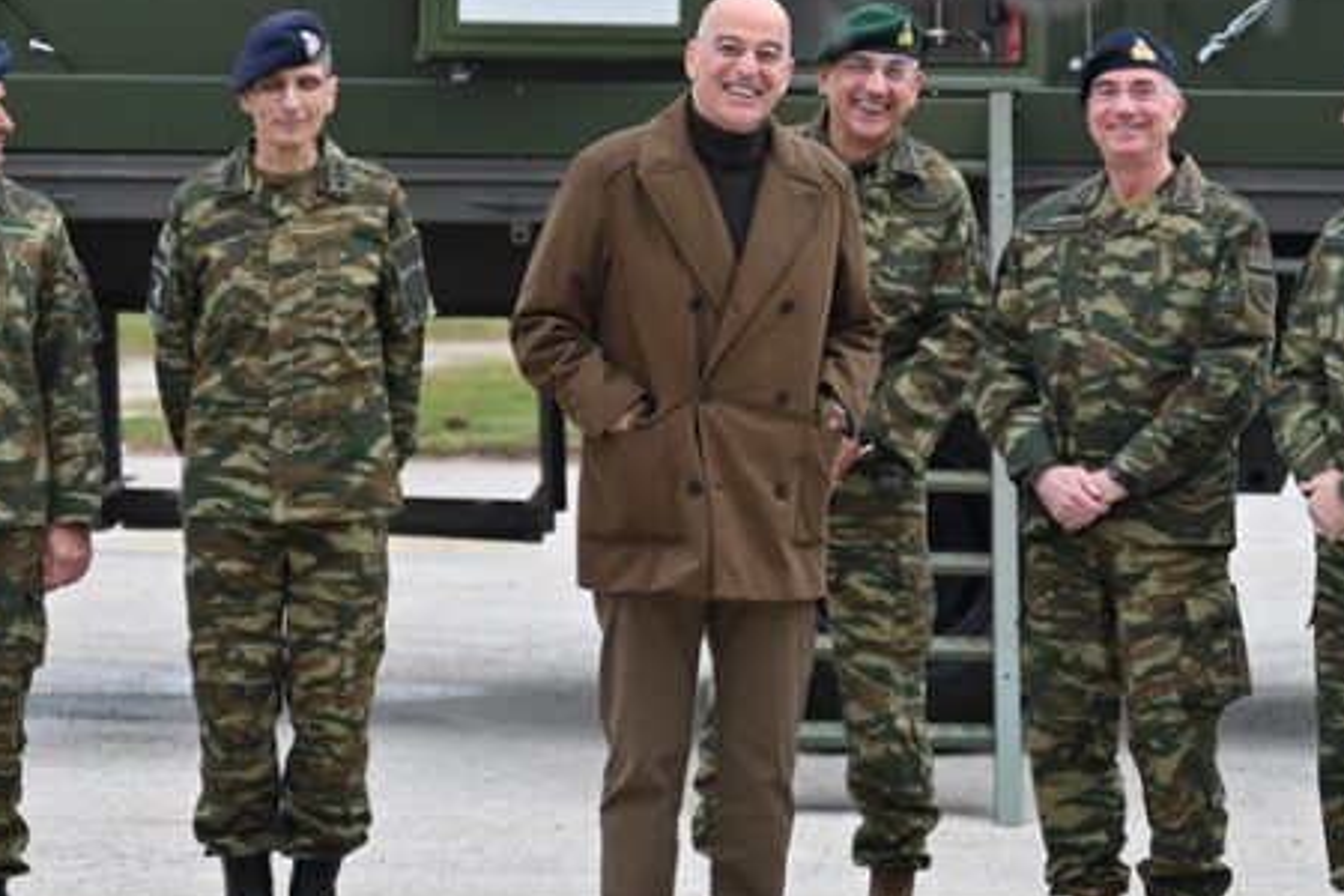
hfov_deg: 11.7
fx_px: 6533
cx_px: 696
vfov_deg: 7.8
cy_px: 343
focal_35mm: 175
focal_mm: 70
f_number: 2.8
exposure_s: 1/640
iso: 500
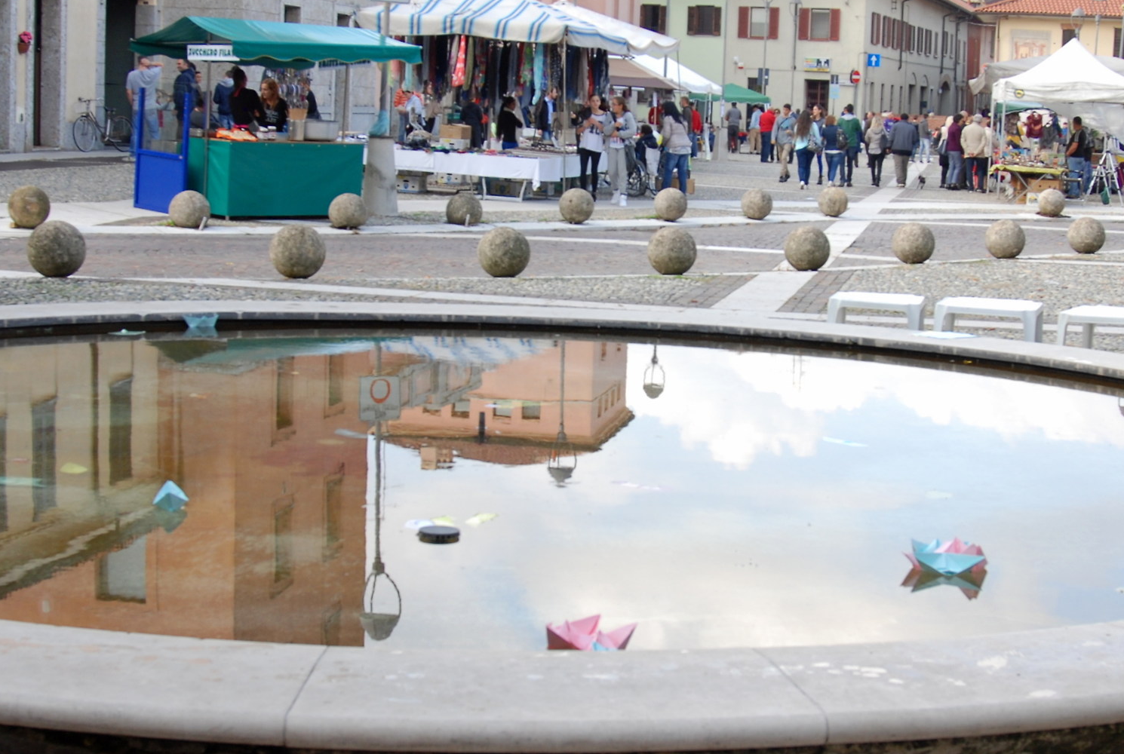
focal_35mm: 58
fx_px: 1814
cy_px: 361
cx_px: 623
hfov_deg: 34.4
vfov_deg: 23.5
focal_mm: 24
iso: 200
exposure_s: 1/100
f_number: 5.6
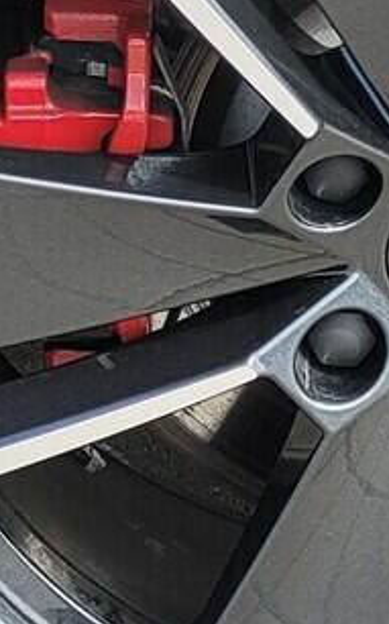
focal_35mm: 379
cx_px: 454
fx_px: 6435
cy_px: 214
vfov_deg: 5.5
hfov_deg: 3.5
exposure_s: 1/282
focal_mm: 7.12
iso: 25
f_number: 2.4
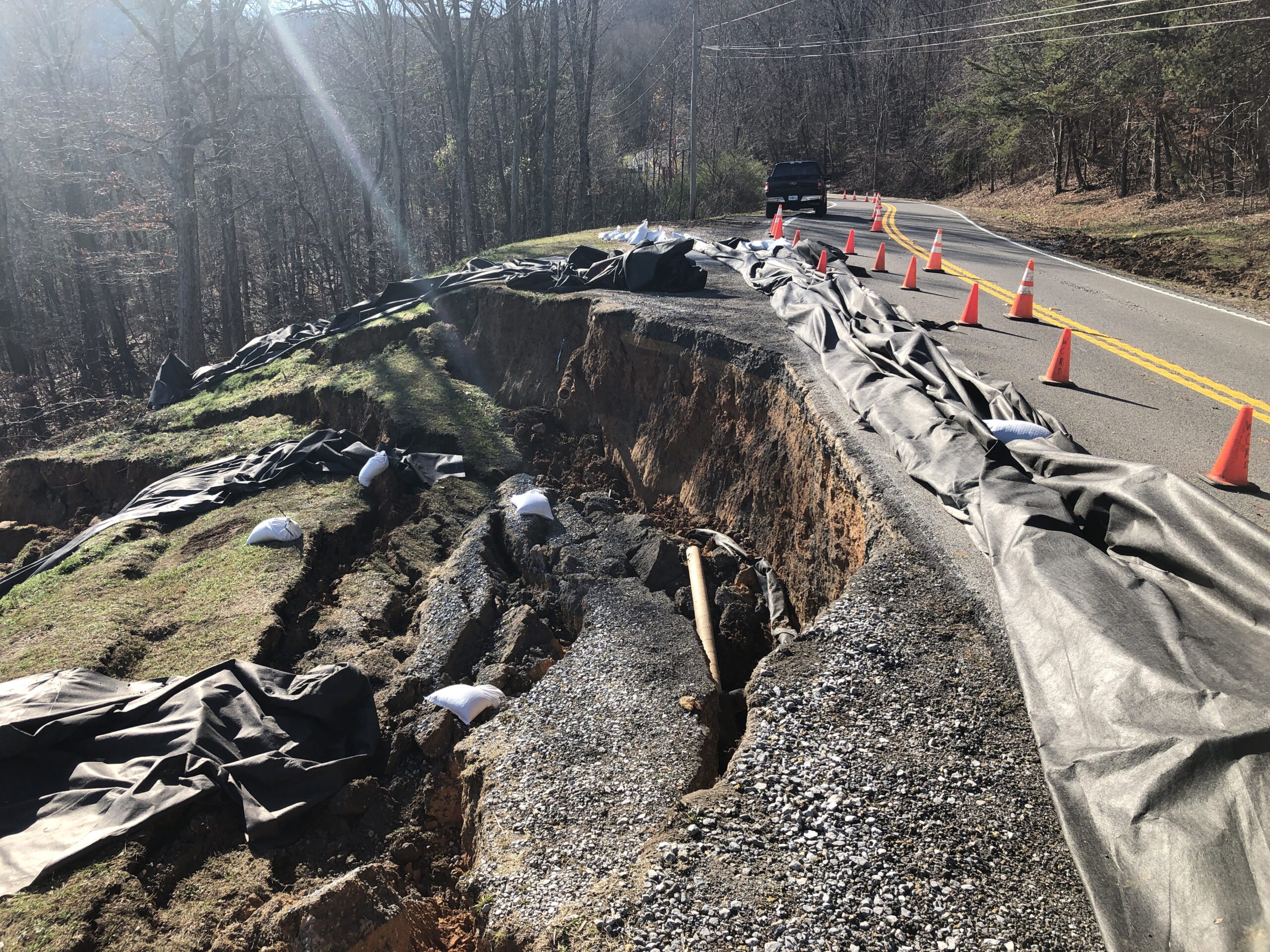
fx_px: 1027
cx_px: 635
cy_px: 476
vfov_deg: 49.7
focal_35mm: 28
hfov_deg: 63.4
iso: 20
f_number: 1.8
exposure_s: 1/1021
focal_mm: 3.99
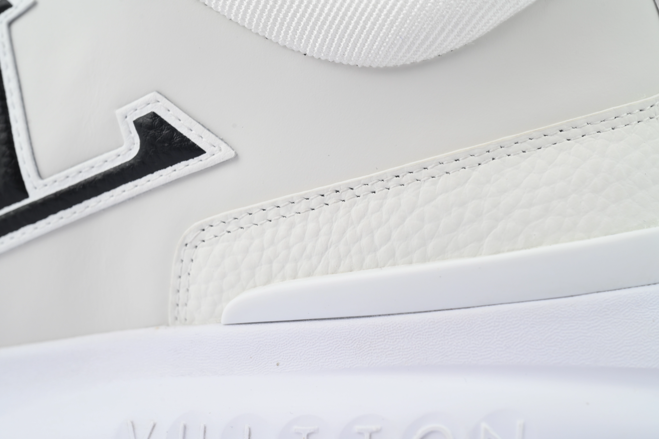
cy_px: 220
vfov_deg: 14.0
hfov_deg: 20.8
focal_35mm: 98
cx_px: 330
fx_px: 1794
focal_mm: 98
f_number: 11
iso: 400
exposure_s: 1/100
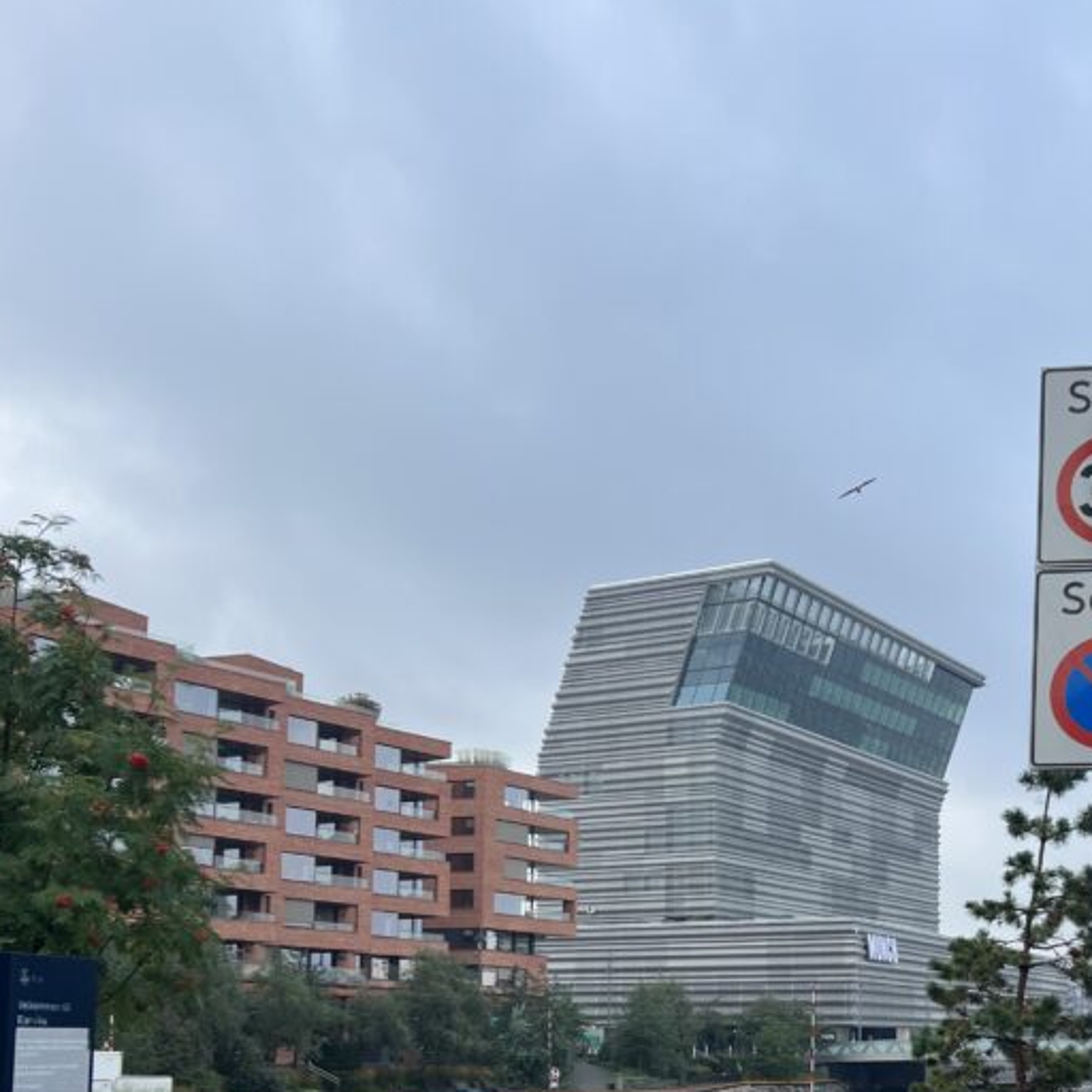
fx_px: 1642
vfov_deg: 35.3
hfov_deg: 36.3
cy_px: 913
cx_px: 764
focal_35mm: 46
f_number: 1.5
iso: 50
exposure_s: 1/840
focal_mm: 5.7
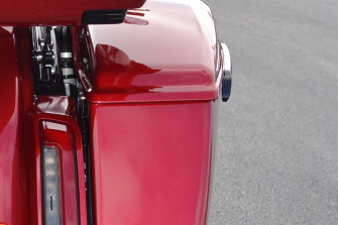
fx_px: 1211
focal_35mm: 129
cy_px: 42
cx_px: -35
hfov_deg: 15.5
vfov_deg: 10.6
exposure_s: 1/200
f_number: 4.5
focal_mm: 24
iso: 100
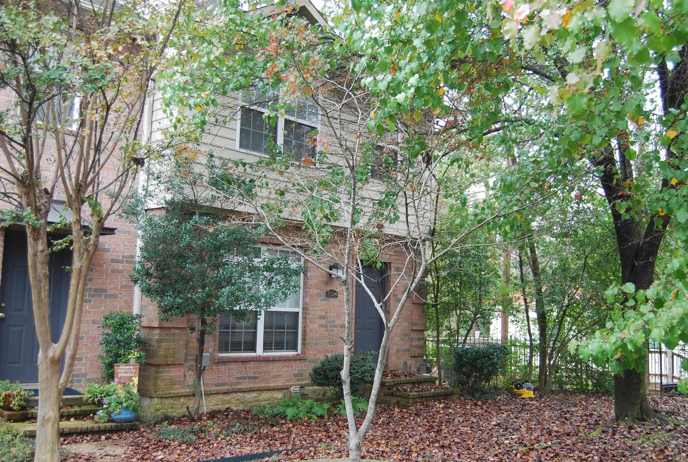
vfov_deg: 36.1
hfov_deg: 51.8
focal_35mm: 37
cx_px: 349
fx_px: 708
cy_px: 225
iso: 200
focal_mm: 24
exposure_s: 1/80
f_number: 4.5
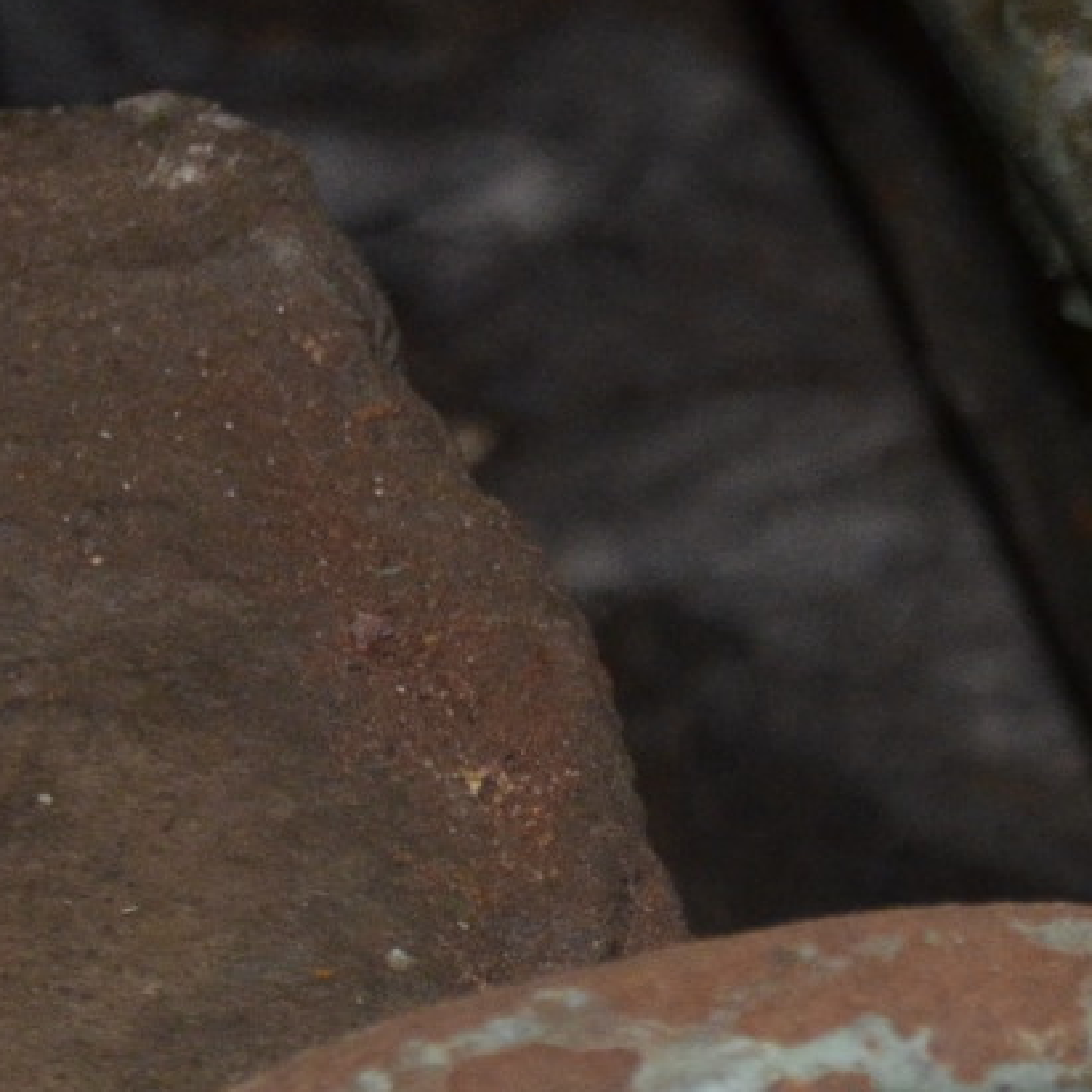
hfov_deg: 5.6
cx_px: 2200
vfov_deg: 5.7
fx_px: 10886
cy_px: 858
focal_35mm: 305
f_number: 5
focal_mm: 40
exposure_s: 1/60
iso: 1000
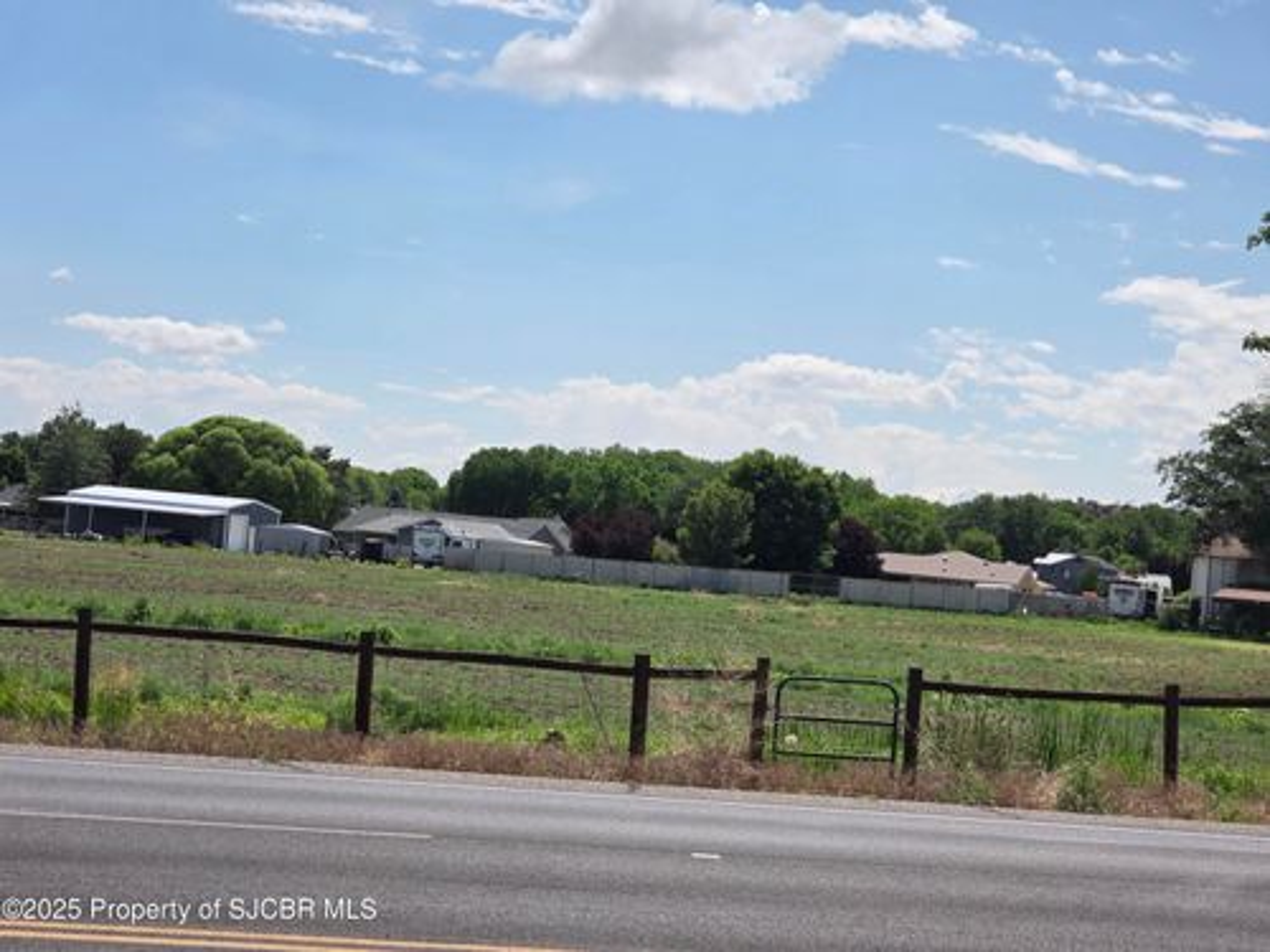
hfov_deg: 28.2
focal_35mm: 69
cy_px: 476
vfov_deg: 21.3
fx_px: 2531
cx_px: 635
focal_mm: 7.9
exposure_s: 1/3423
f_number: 2.4
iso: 50
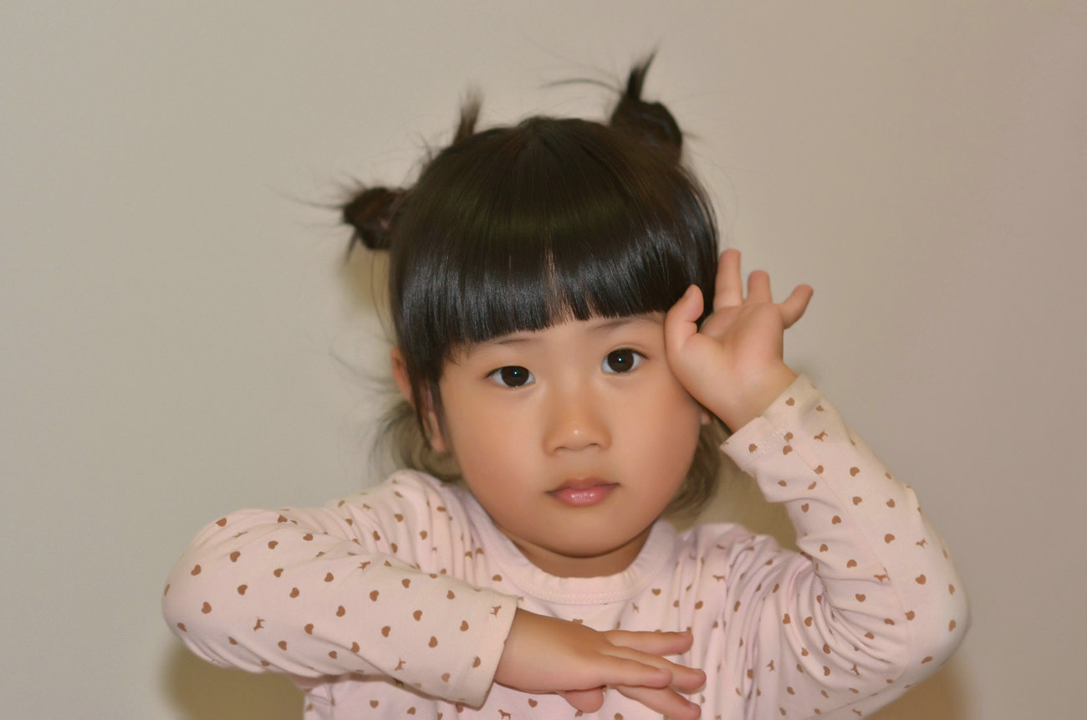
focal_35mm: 128
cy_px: 360
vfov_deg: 10.7
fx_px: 3842
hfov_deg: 16.1
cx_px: 544
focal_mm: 85
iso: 800
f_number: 2.8
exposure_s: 1/60
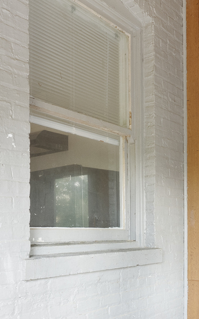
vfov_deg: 46.1
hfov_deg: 30.4
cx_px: 78
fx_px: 364
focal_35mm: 42
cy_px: 224
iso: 800
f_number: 14
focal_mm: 12
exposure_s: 1/1.67
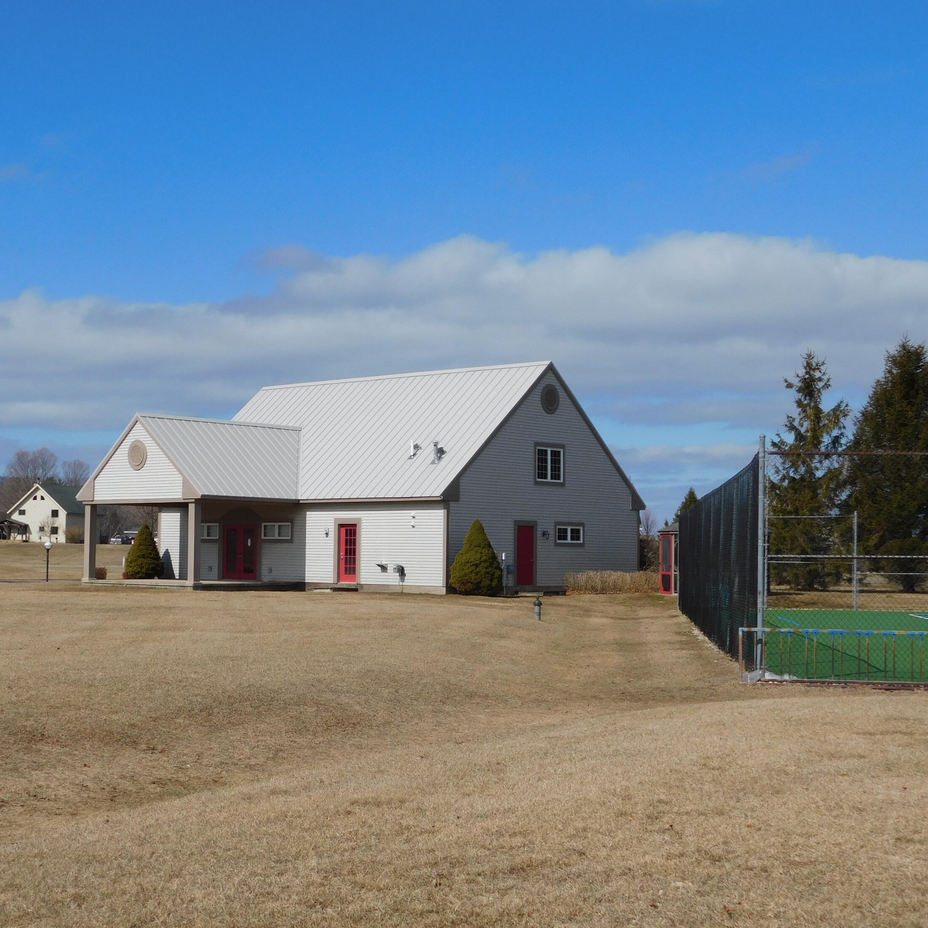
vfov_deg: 31.6
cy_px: 460
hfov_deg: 31.4
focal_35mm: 54
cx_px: 312
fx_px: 1638
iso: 125
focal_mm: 8
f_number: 7.4
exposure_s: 1/500
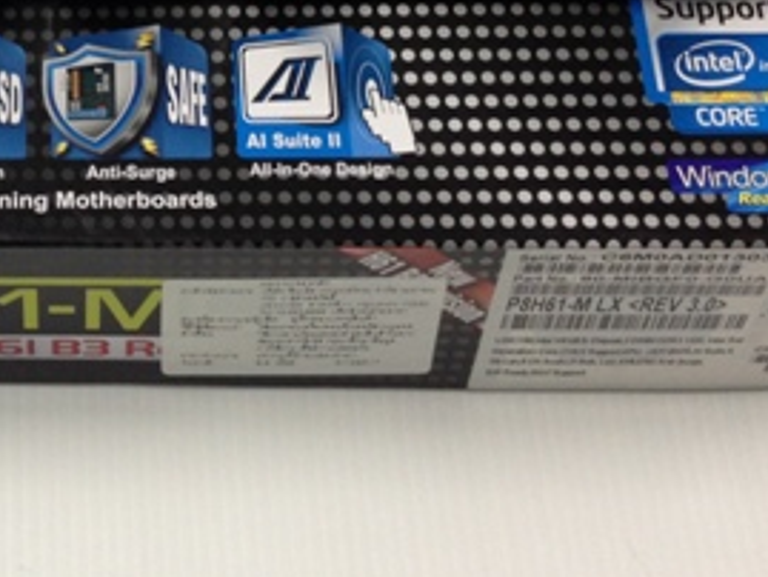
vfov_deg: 14.8
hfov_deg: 19.3
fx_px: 2175
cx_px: -49
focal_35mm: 98
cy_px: -34
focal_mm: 4.12
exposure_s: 1/20
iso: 80
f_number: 2.4
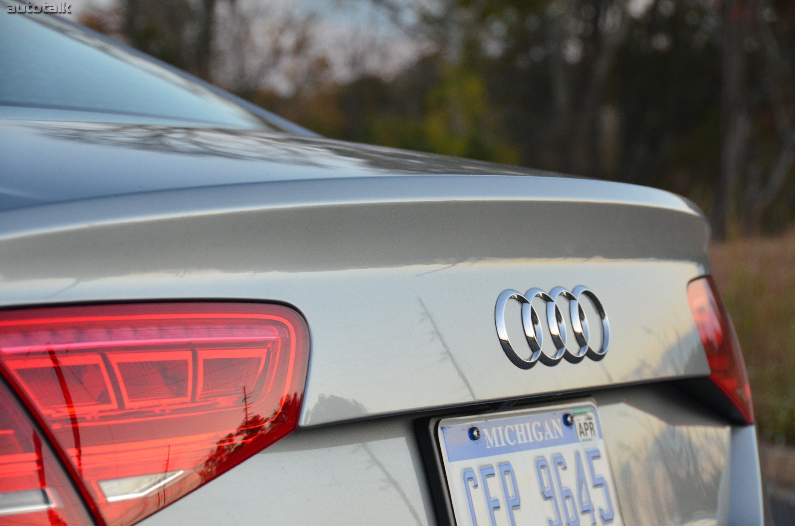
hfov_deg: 19.5
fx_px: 2314
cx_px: 398
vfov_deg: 13.0
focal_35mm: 105
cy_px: 263
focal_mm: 70
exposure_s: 1/60
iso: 1600
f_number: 5
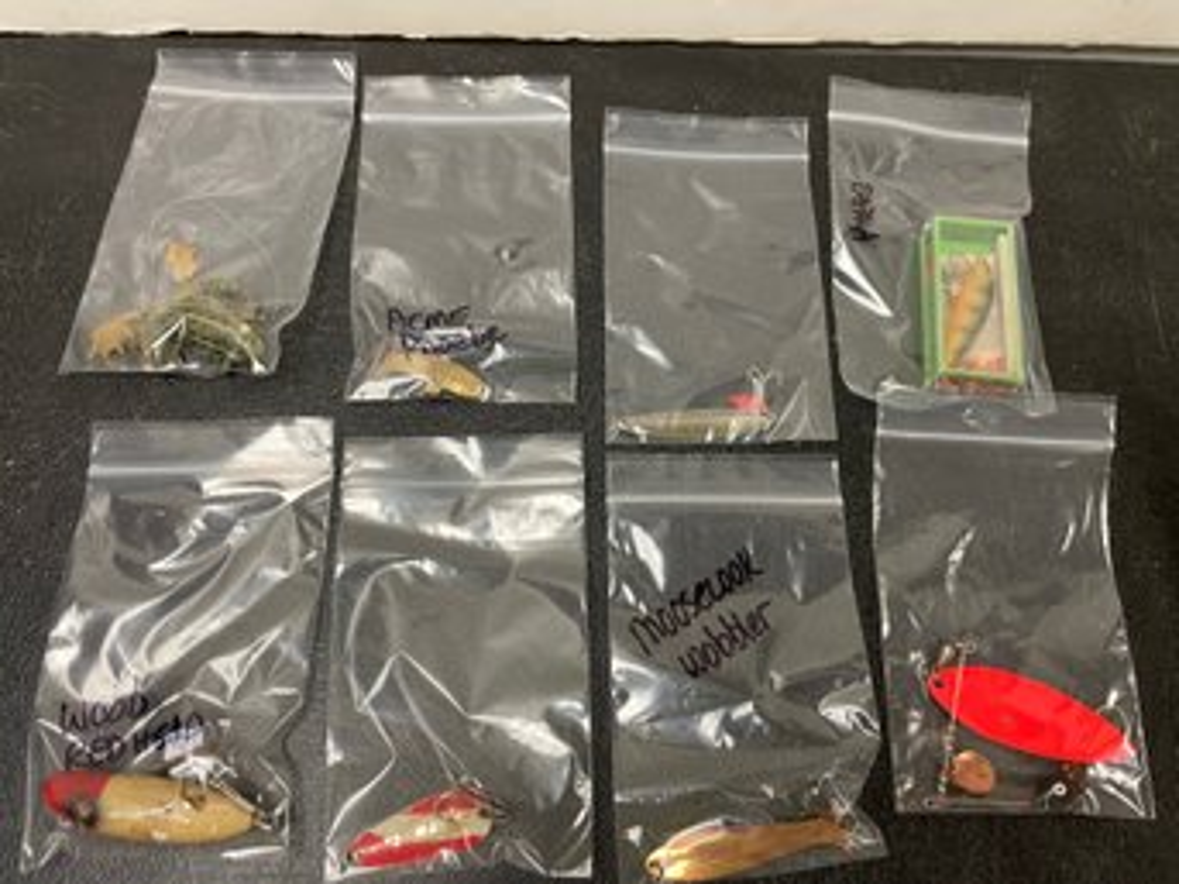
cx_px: 590
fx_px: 885
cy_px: 442
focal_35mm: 26
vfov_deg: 53.0
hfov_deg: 67.3
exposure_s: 1/60
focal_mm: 4.2
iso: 160
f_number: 1.6
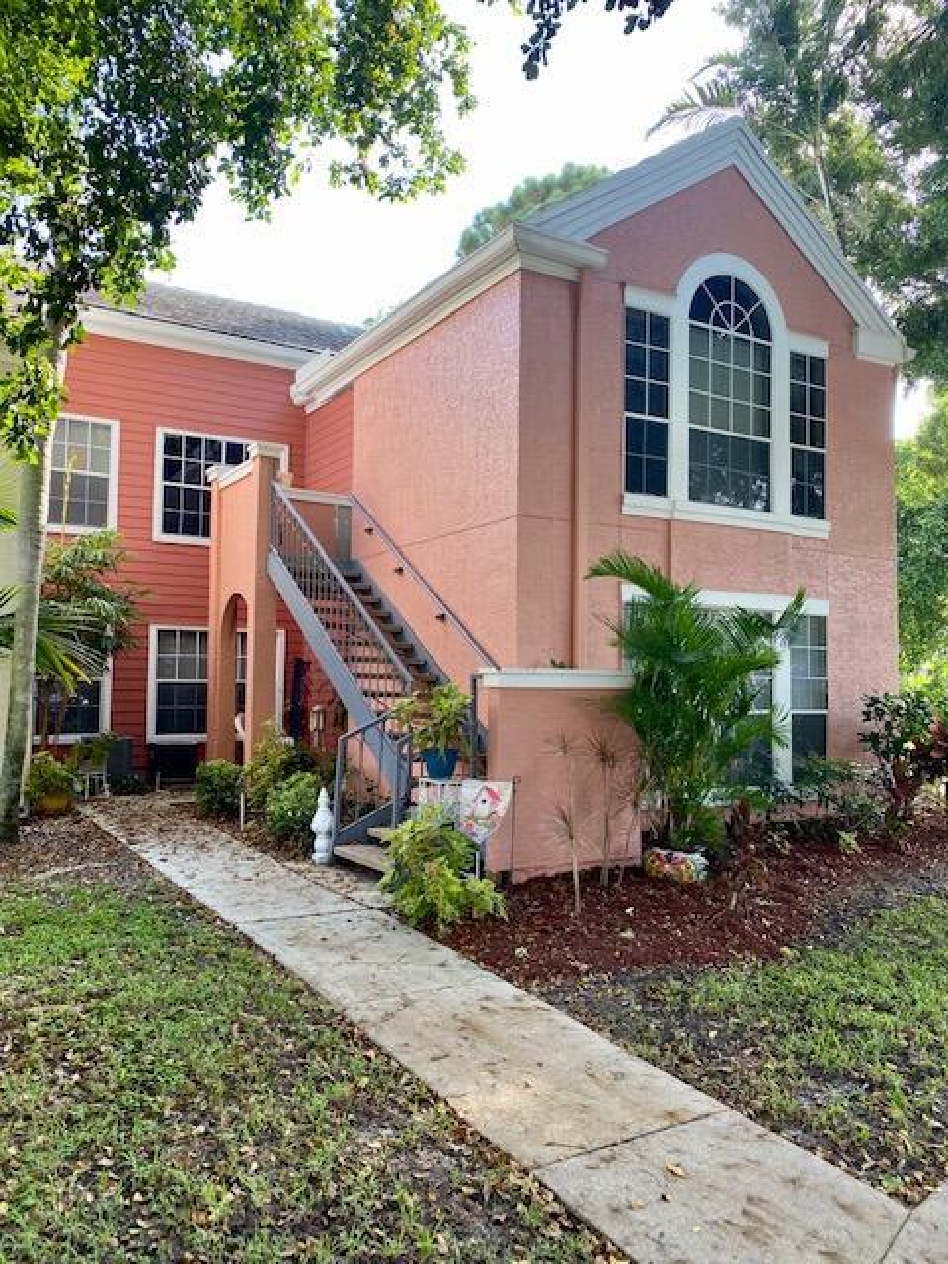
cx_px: 474
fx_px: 949
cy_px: 632
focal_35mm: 26
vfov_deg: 67.3
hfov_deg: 53.1
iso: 32
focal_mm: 4.25
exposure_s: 1/161
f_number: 1.8
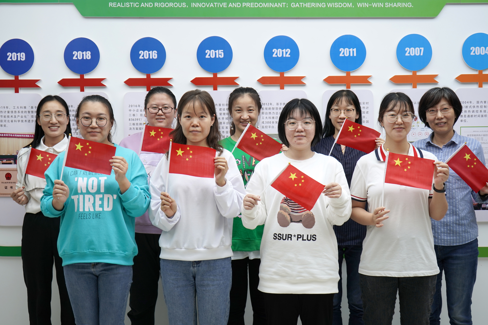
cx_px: 244
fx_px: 651
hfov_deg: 41.1
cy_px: 162
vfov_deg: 28.1
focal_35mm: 48
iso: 320
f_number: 5.6
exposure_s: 1/50
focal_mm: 48
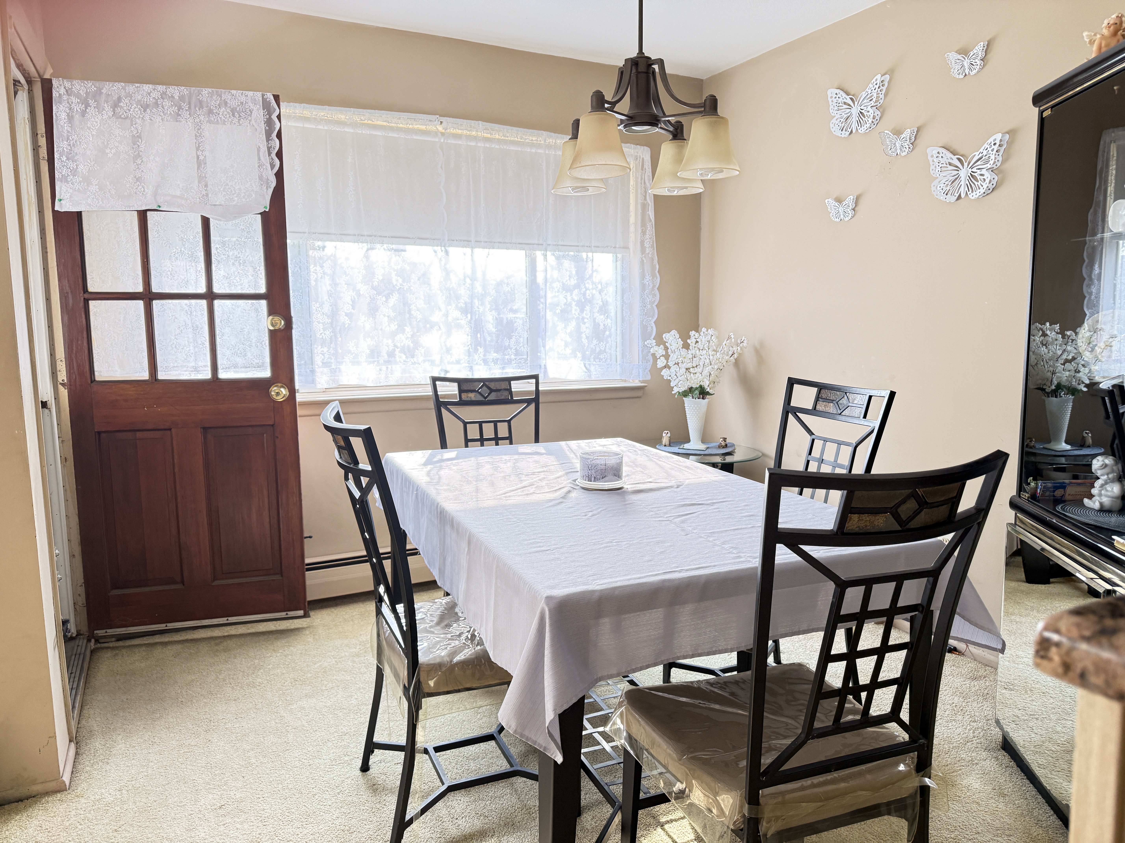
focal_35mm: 24
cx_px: 562
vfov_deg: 56.8
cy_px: 422
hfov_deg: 71.6
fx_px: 780
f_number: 1.78
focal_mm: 6.76
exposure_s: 1/75
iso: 200
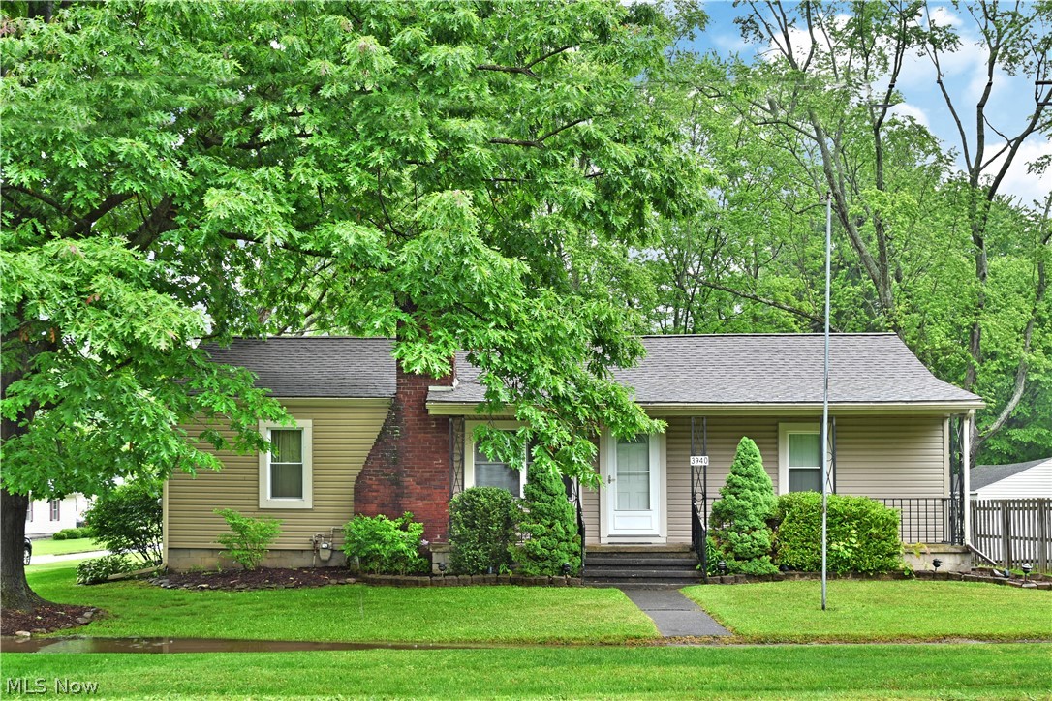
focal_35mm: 36
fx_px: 1052
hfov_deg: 53.1
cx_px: 526
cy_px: 350
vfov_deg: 36.9
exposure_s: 1/30
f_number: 4.5
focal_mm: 24
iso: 200
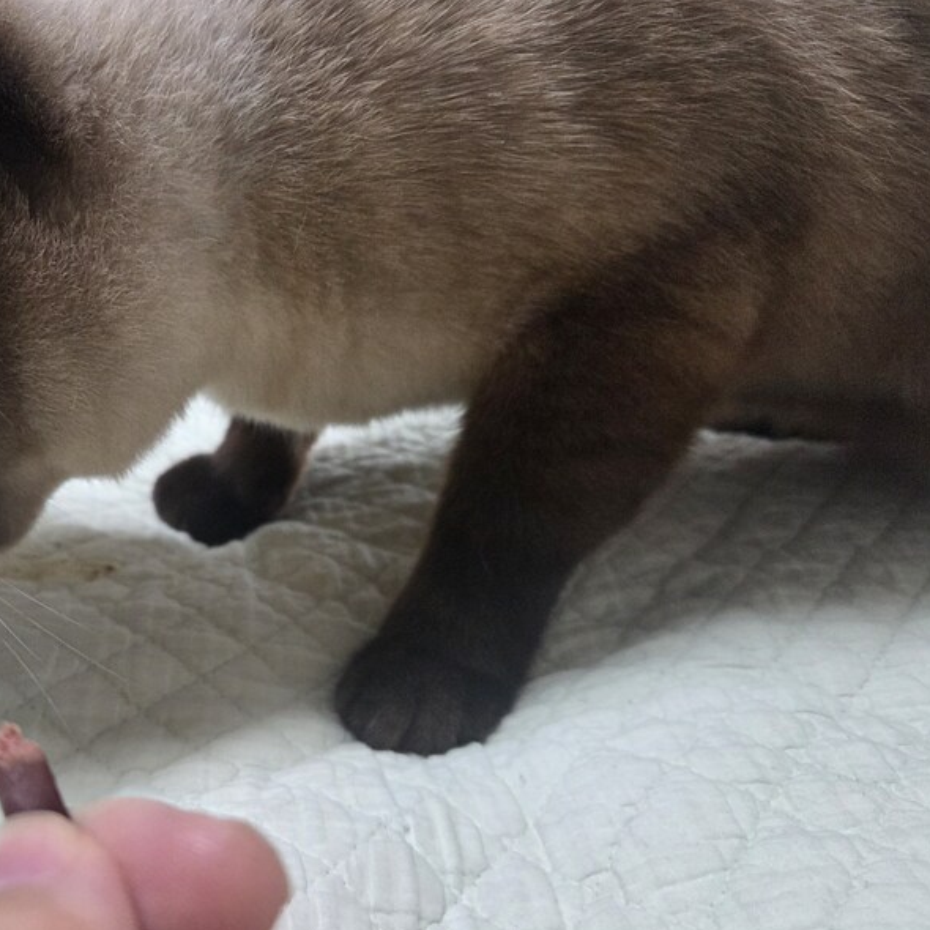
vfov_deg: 52.4
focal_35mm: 31
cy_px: 526
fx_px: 942
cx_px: 271
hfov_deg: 51.0
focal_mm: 5.4
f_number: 1.8
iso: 500
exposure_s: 1/120
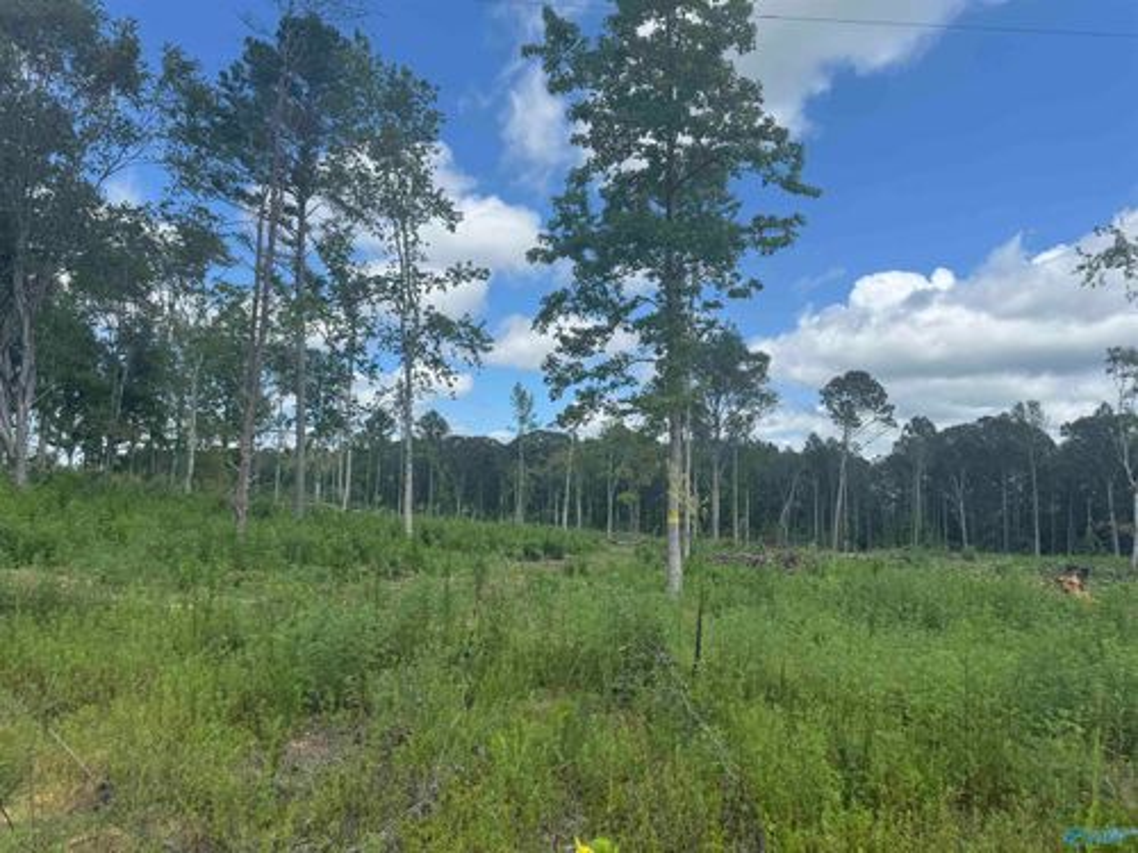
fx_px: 789
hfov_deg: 71.6
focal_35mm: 24
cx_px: 569
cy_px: 426
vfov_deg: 56.8
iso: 80
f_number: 1.78
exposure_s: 1/4049
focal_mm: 6.76
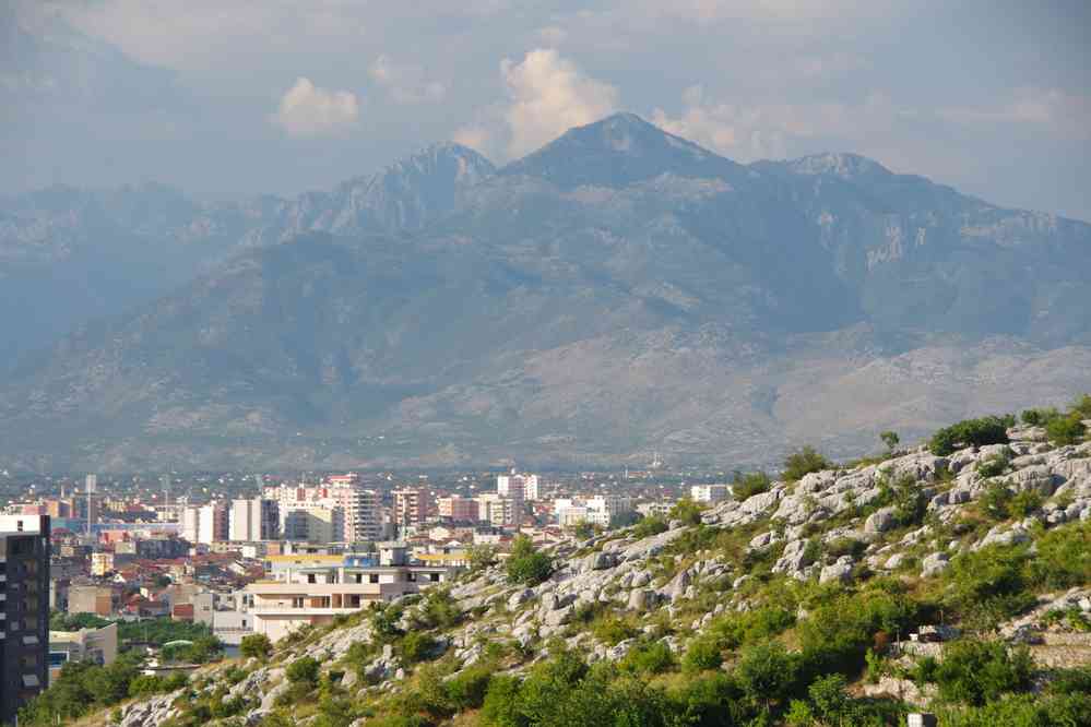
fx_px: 4212
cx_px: 546
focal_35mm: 139
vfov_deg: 9.9
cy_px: 364
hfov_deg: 14.8
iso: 400
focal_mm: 92.5
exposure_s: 1/125
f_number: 8
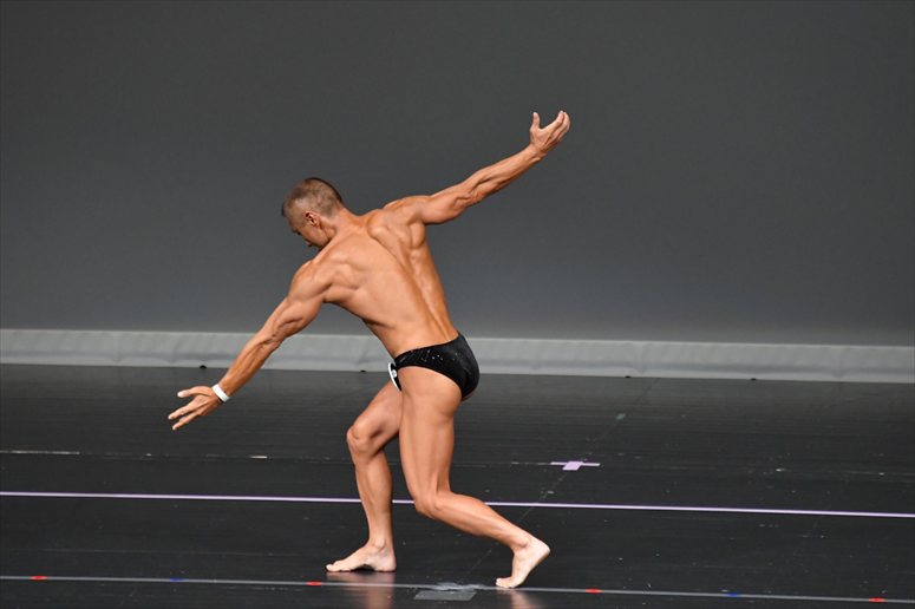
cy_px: 304
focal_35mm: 375
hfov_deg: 5.5
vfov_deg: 3.7
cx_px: 458
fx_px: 9527
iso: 4000
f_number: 5.6
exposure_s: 1/400
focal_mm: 250
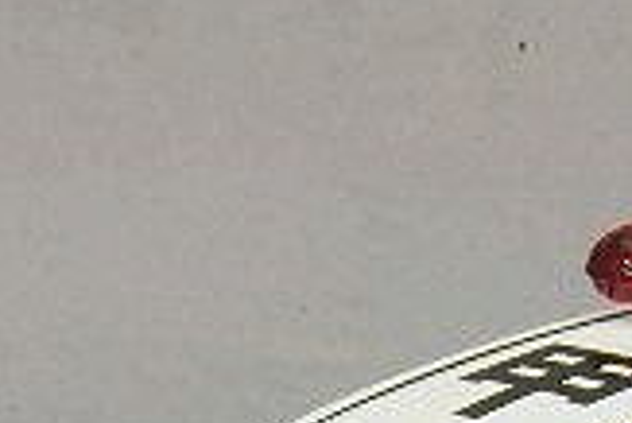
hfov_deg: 4.7
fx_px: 7714
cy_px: 778
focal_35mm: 439
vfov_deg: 3.1
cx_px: 741
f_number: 32
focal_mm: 75
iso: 400
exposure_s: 1/1.67
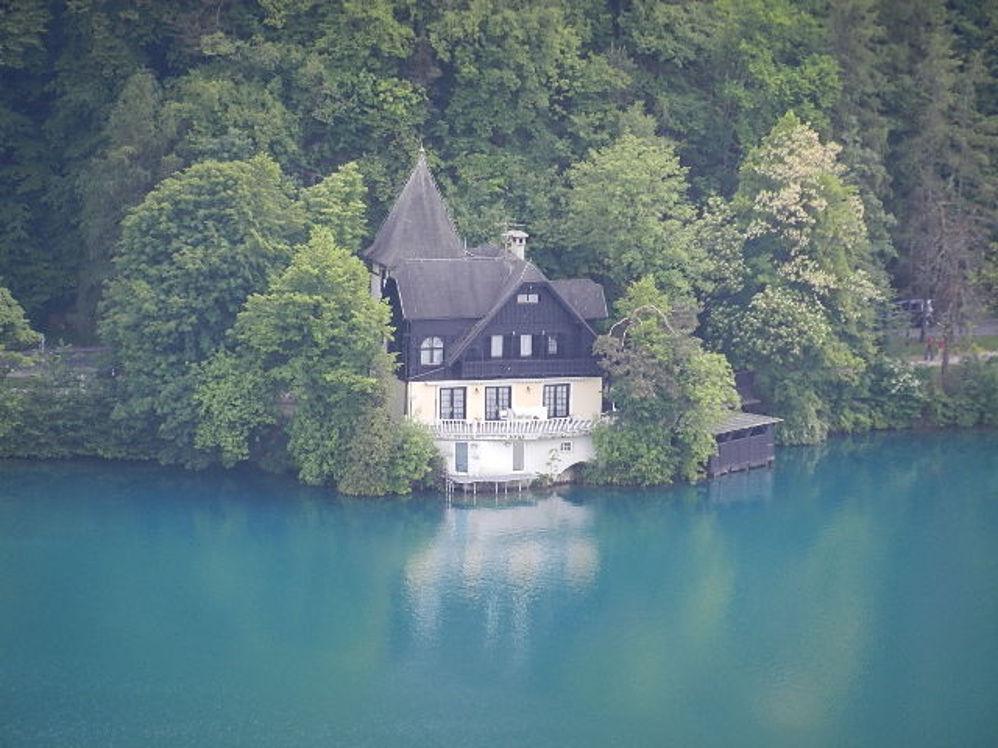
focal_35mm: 388
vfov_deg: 3.8
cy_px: 374
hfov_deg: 5.1
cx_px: 499
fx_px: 11186
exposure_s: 1/100
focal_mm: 69.8
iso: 160
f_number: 5.5
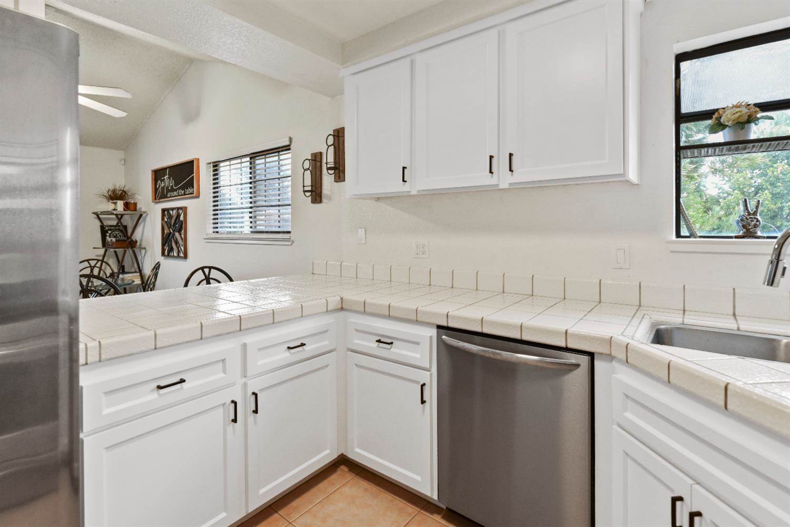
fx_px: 373
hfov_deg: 93.3
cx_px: 395
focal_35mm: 17
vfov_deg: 70.4
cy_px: 264
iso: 400
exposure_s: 1/80
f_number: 4.5
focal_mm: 17
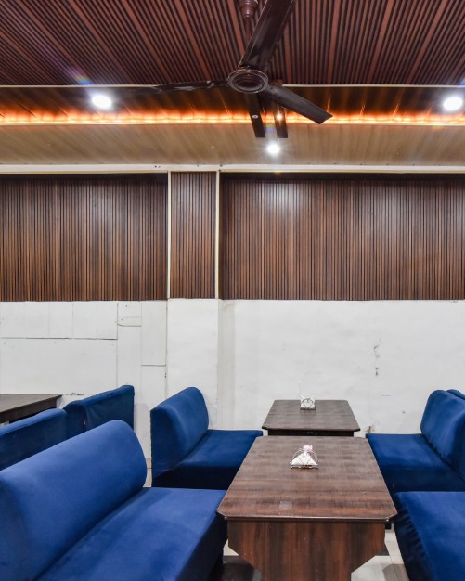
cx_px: 306
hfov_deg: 54.0
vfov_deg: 65.8
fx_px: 447
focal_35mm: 26
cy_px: 326
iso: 2000
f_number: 7.1
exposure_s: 1/50
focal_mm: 16
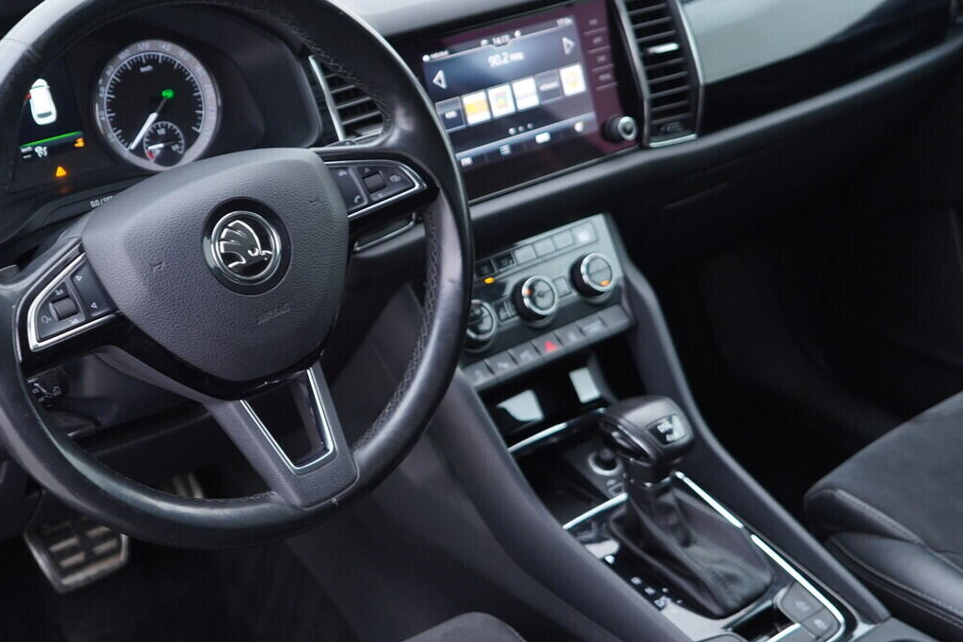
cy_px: 279
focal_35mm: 51
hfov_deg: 38.4
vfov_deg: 26.5
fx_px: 1365
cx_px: 323
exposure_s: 1/40
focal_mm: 24
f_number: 2.8
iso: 320
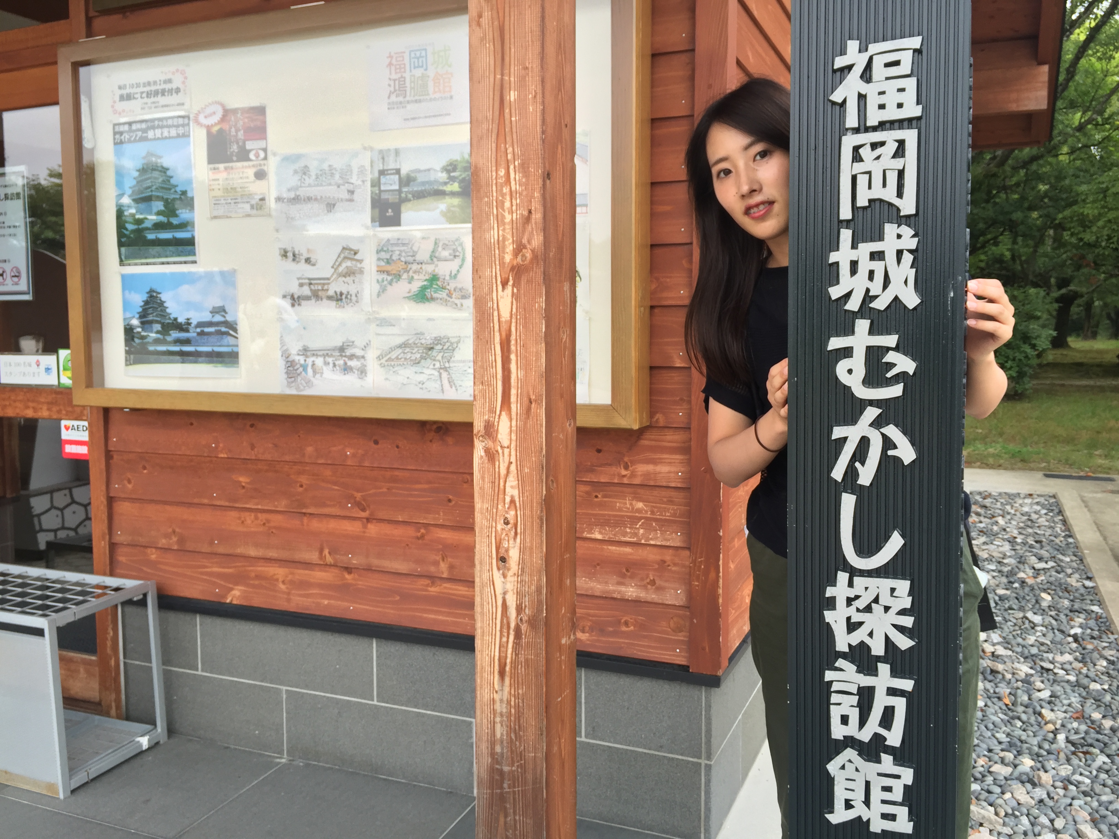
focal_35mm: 29
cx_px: 560
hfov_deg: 61.7
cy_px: 420
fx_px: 937
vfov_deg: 48.2
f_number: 2.2
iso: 32
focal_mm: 4.15
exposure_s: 1/124
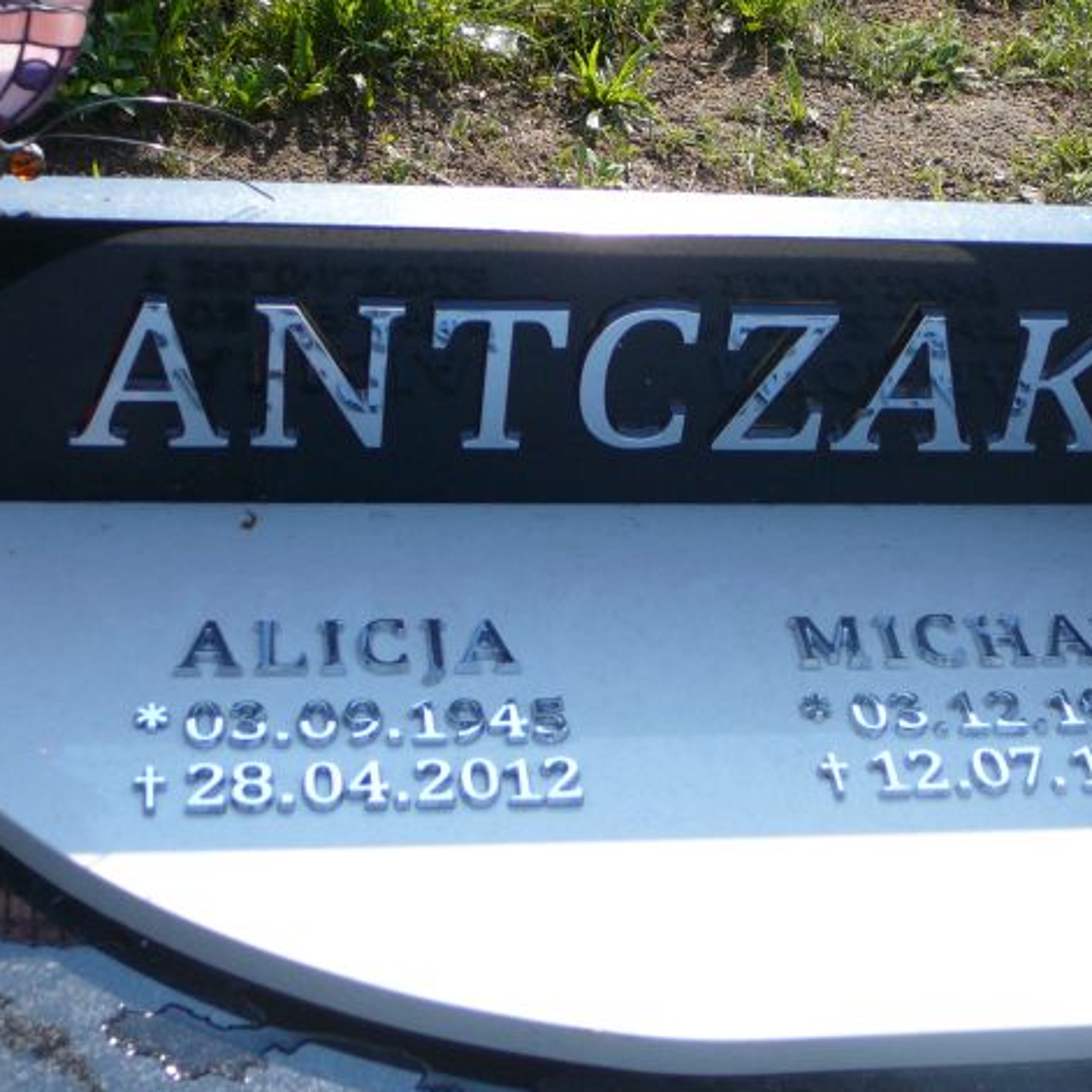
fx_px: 2356
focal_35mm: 66
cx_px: 696
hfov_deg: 26.0
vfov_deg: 26.1
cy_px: 554
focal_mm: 8.2
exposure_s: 1/400
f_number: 3.5
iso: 80
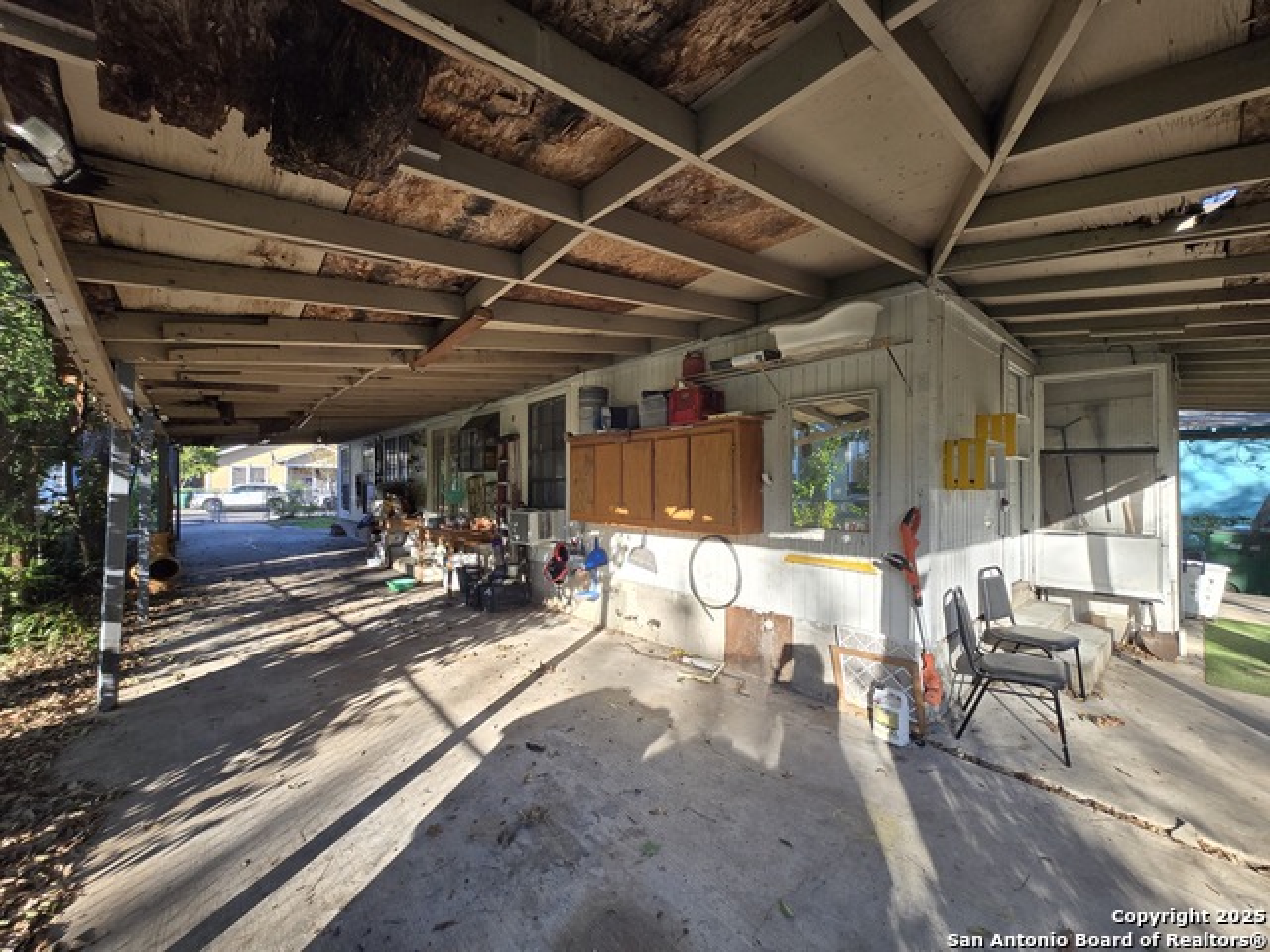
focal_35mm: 13
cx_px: 635
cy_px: 476
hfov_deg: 106.2
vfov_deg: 89.9
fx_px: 477
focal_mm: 1.7
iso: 25
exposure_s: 1/156
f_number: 2.2
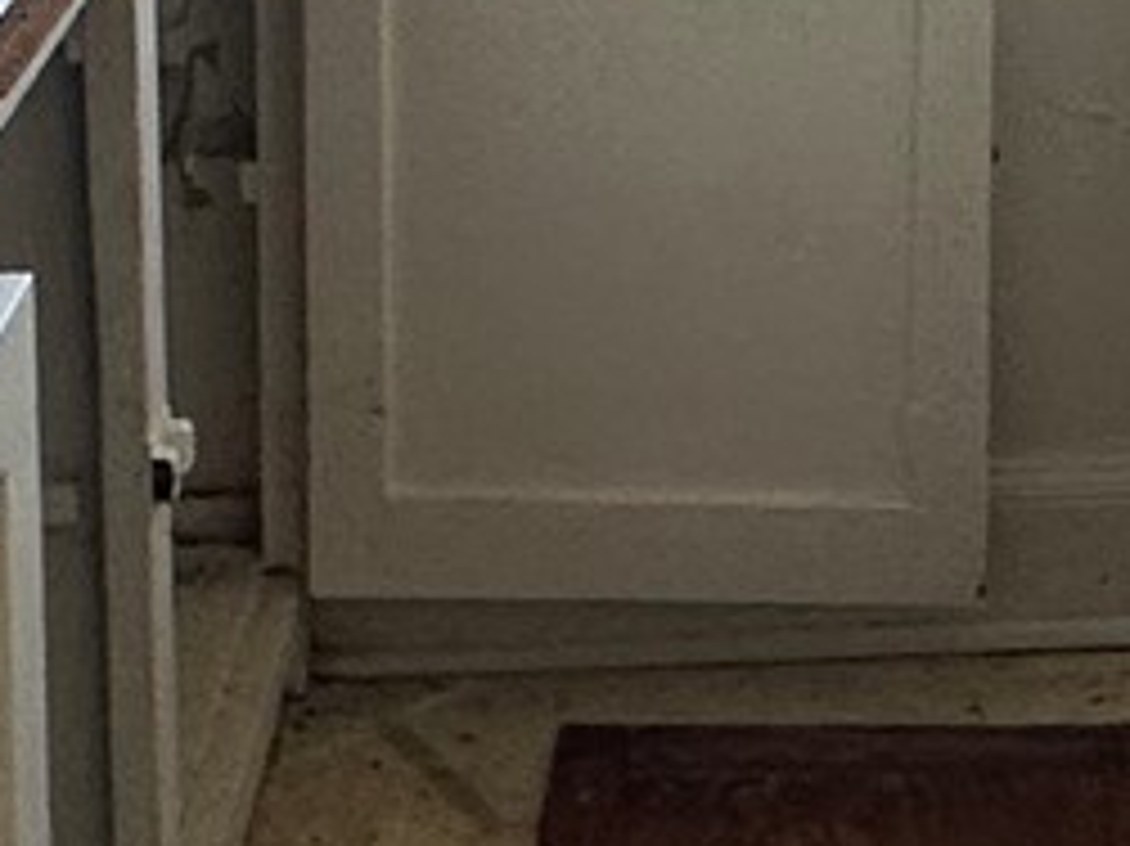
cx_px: 882
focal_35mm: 107
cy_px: -423
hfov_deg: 18.2
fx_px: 3491
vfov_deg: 13.1
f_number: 2.2
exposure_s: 1/99
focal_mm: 2.22
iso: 100
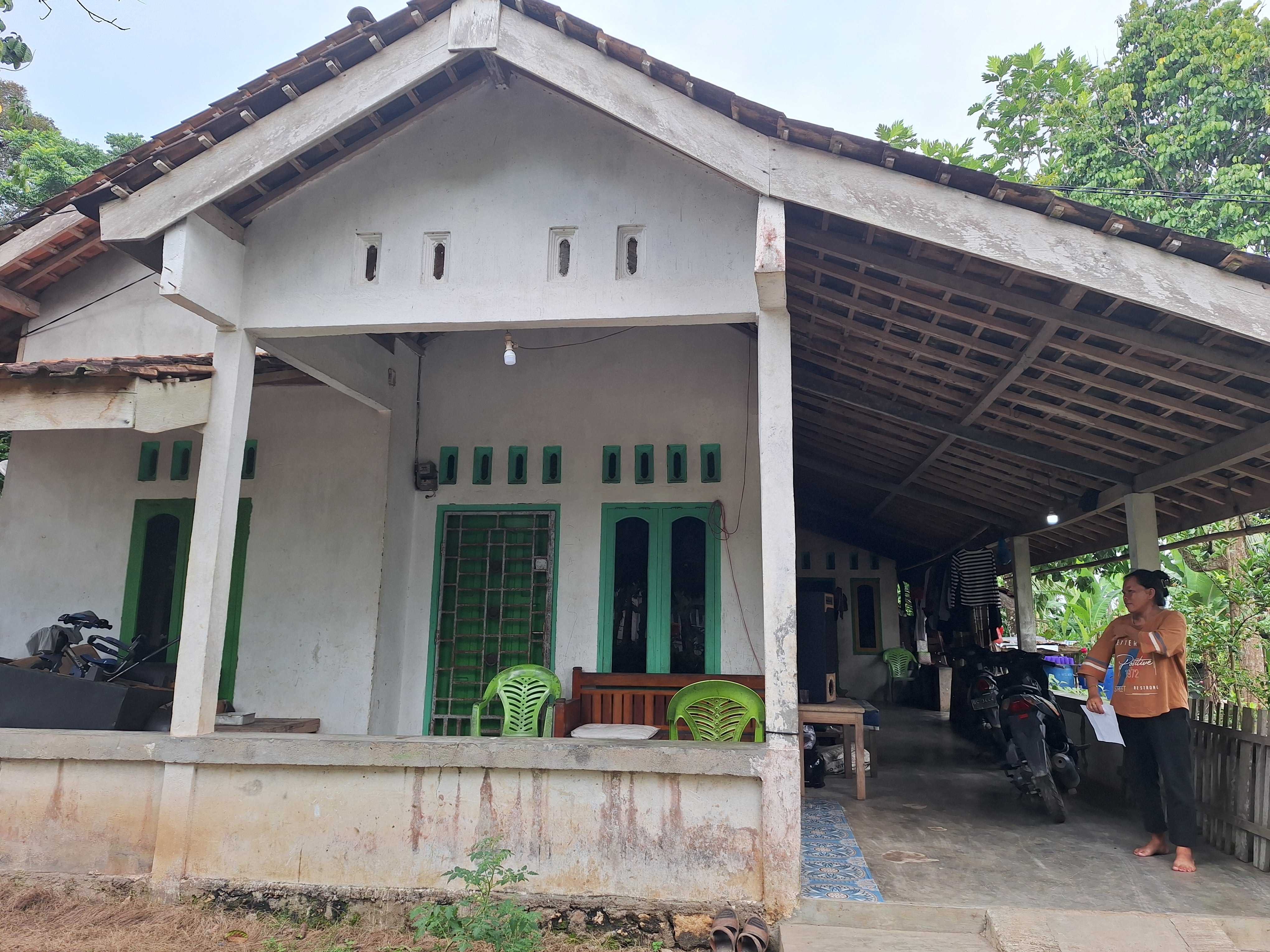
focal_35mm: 23
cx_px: 635
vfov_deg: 58.9
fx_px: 844
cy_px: 476
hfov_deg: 73.9
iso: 40
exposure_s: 1/588
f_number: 1.8
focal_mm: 5.54
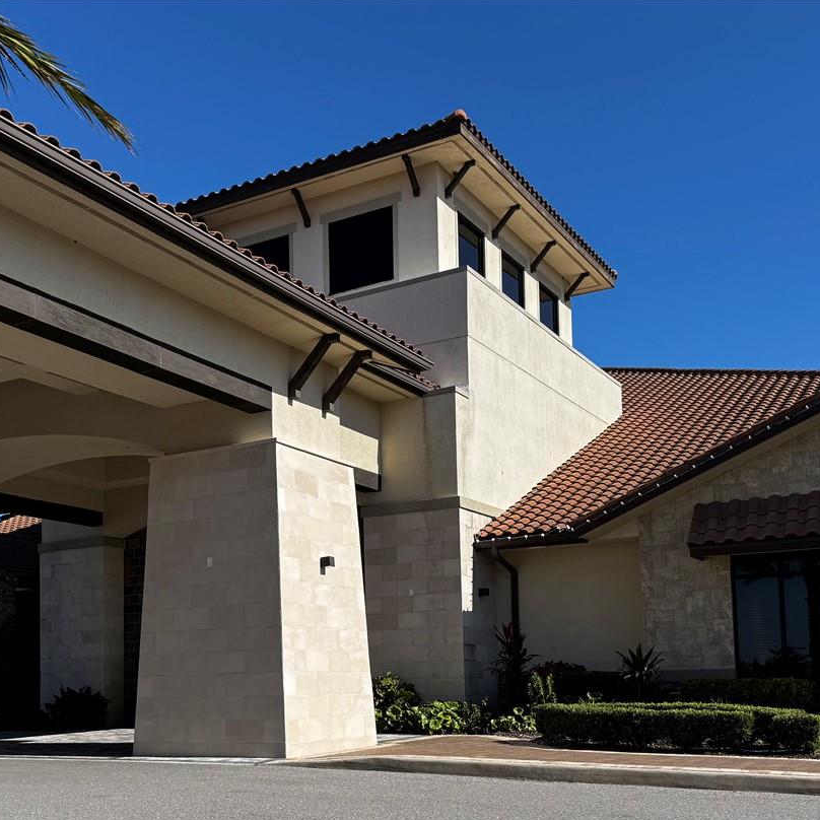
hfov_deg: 39.4
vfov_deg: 39.1
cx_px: 254
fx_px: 1126
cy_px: 606
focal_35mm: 42
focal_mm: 6.76
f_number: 1.78
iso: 80
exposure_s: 1/4608
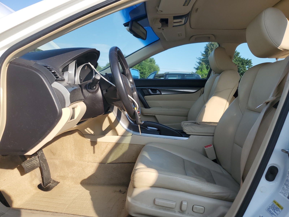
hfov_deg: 67.3
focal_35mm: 26
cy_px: 108
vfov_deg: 53.1
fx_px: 217
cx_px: 144
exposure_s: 1/1429
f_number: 1.5
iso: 50
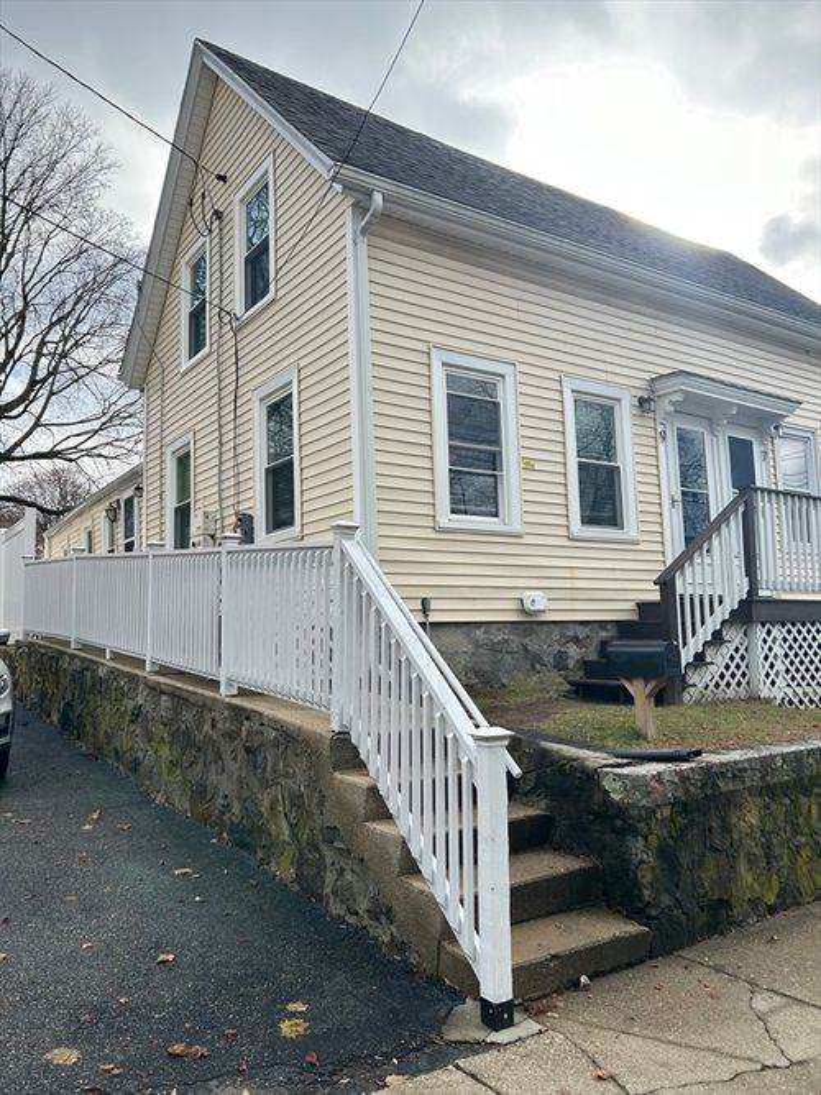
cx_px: 410
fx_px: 822
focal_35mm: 26
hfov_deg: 53.0
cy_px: 548
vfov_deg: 67.3
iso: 50
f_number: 1.5
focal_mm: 5.7
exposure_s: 1/1808
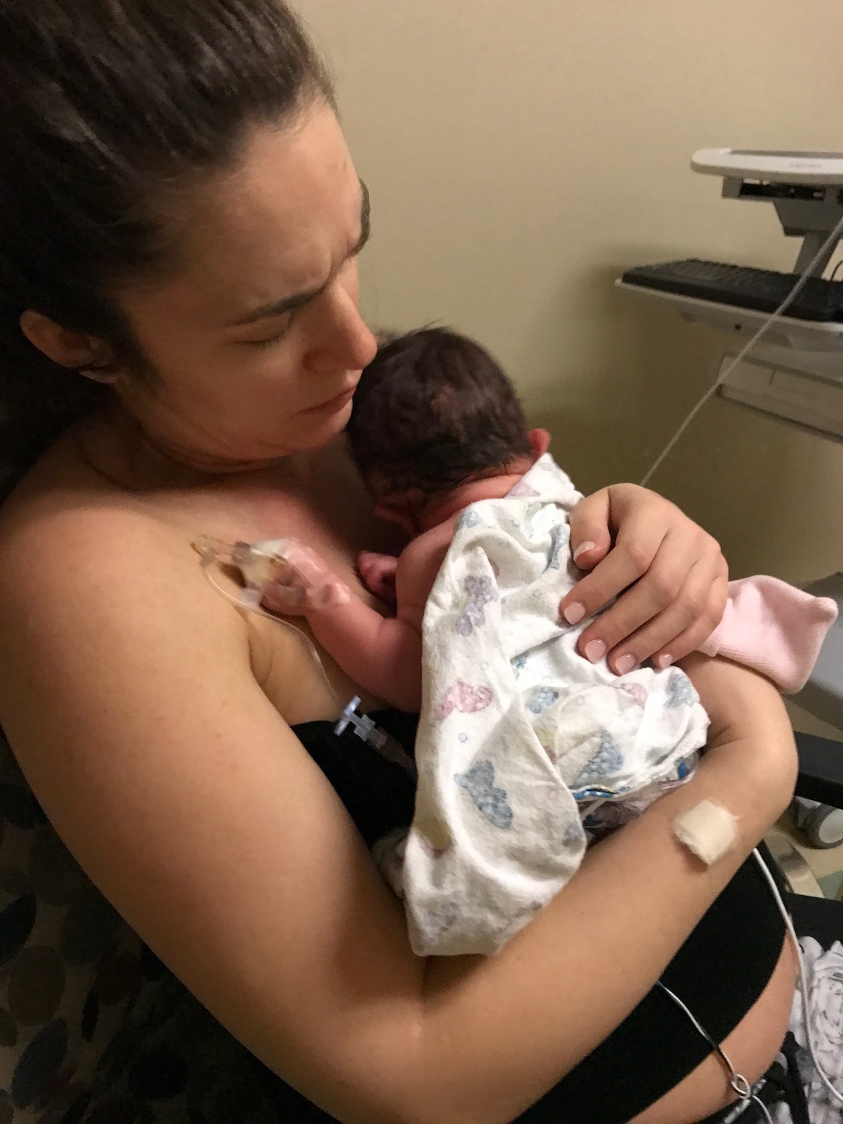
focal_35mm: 28
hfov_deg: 49.7
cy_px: 562
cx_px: 422
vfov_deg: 63.4
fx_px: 909
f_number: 1.8
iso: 100
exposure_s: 1/4
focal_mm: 3.99
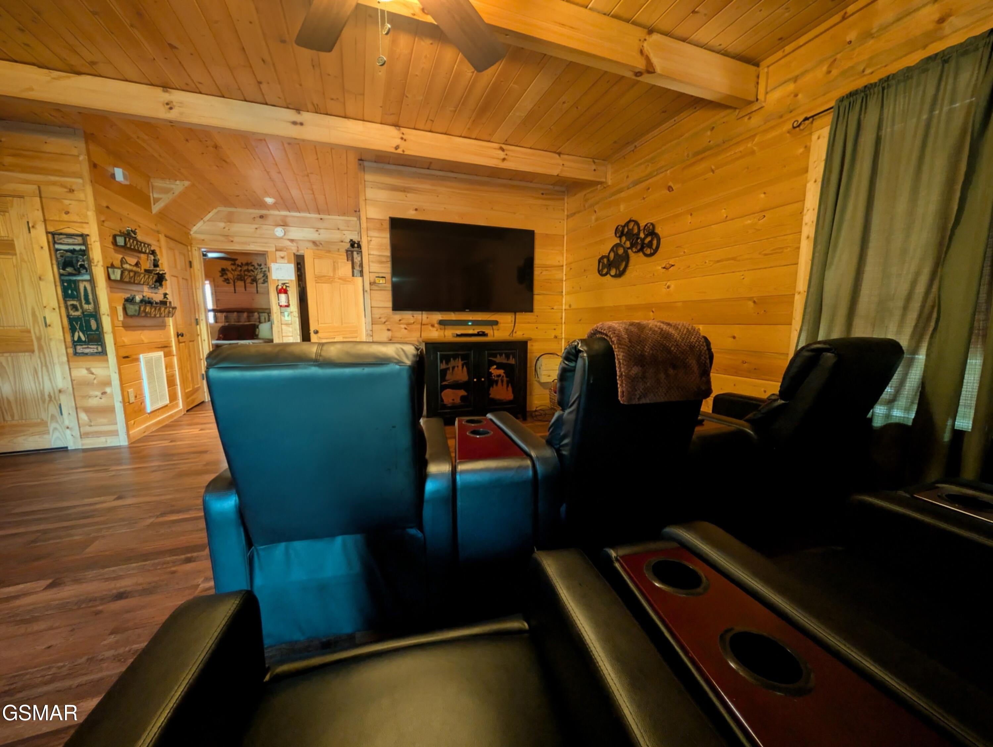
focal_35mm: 12
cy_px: 374
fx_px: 345
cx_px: 496
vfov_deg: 94.6
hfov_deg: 110.5
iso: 412
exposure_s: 1/15
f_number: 1.7
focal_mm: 2.02
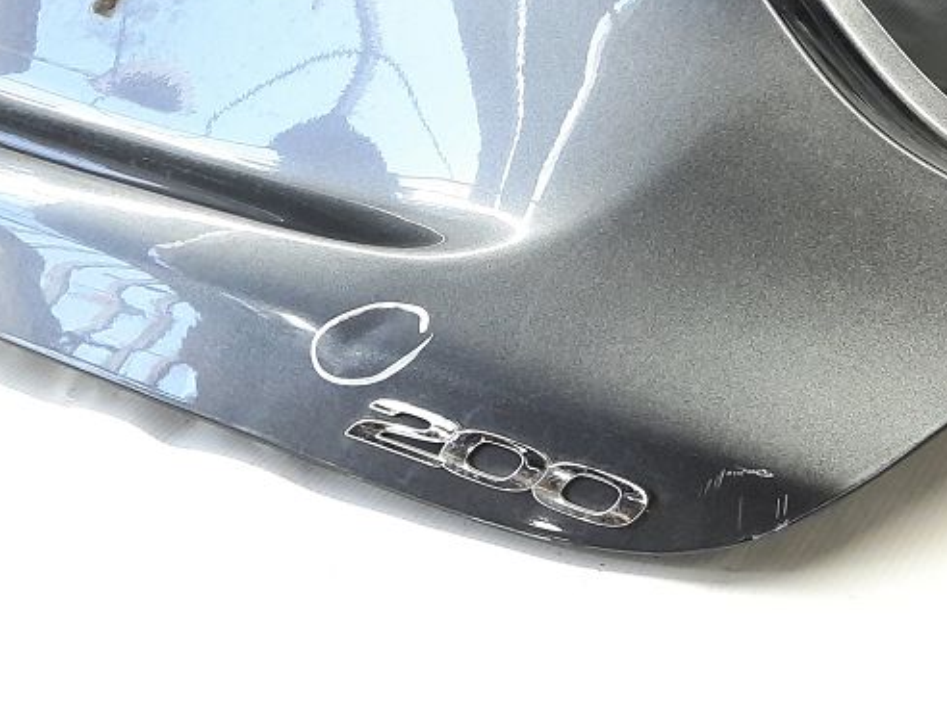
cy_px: -48
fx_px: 1669
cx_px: 495
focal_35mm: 61
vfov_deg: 22.8
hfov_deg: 31.7
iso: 200
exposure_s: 1/50
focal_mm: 4.6
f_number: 2
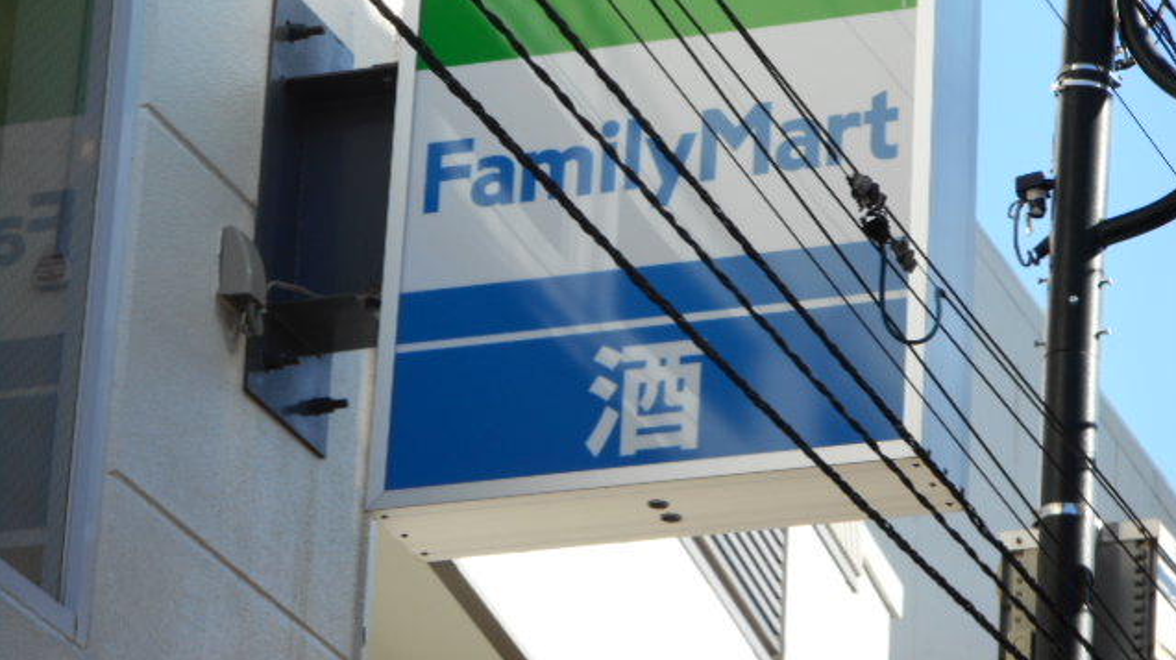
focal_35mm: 192
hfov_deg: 11.2
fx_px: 5984
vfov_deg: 6.3
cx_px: 590
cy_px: 231
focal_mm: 31.4
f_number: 6.4
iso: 80
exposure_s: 1/100
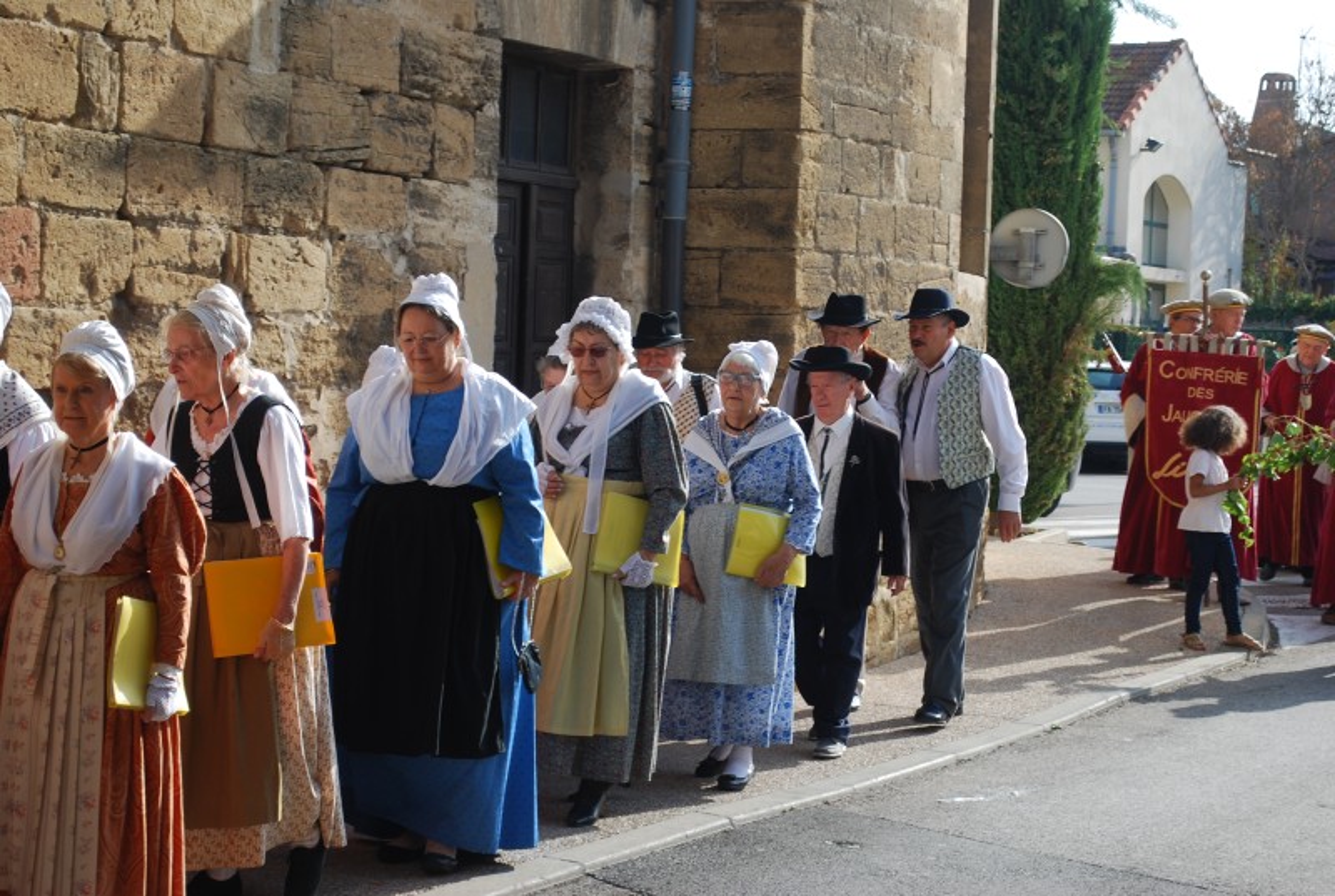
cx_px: 668
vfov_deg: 17.6
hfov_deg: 25.9
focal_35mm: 78
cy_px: 448
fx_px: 2898
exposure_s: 1/160
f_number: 6.3
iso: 100
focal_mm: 52
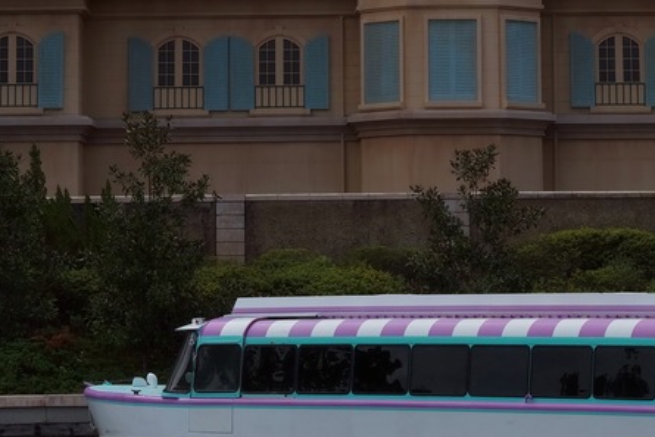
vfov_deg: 7.3
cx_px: 369
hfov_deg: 11.0
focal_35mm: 187
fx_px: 3403
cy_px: -87
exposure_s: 1/400
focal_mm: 65
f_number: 10
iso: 100
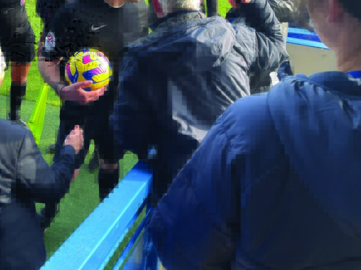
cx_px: 140
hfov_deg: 42.7
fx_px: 459
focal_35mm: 44
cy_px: 66
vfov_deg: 32.2
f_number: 1.6
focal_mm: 5.1
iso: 32
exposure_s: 1/374
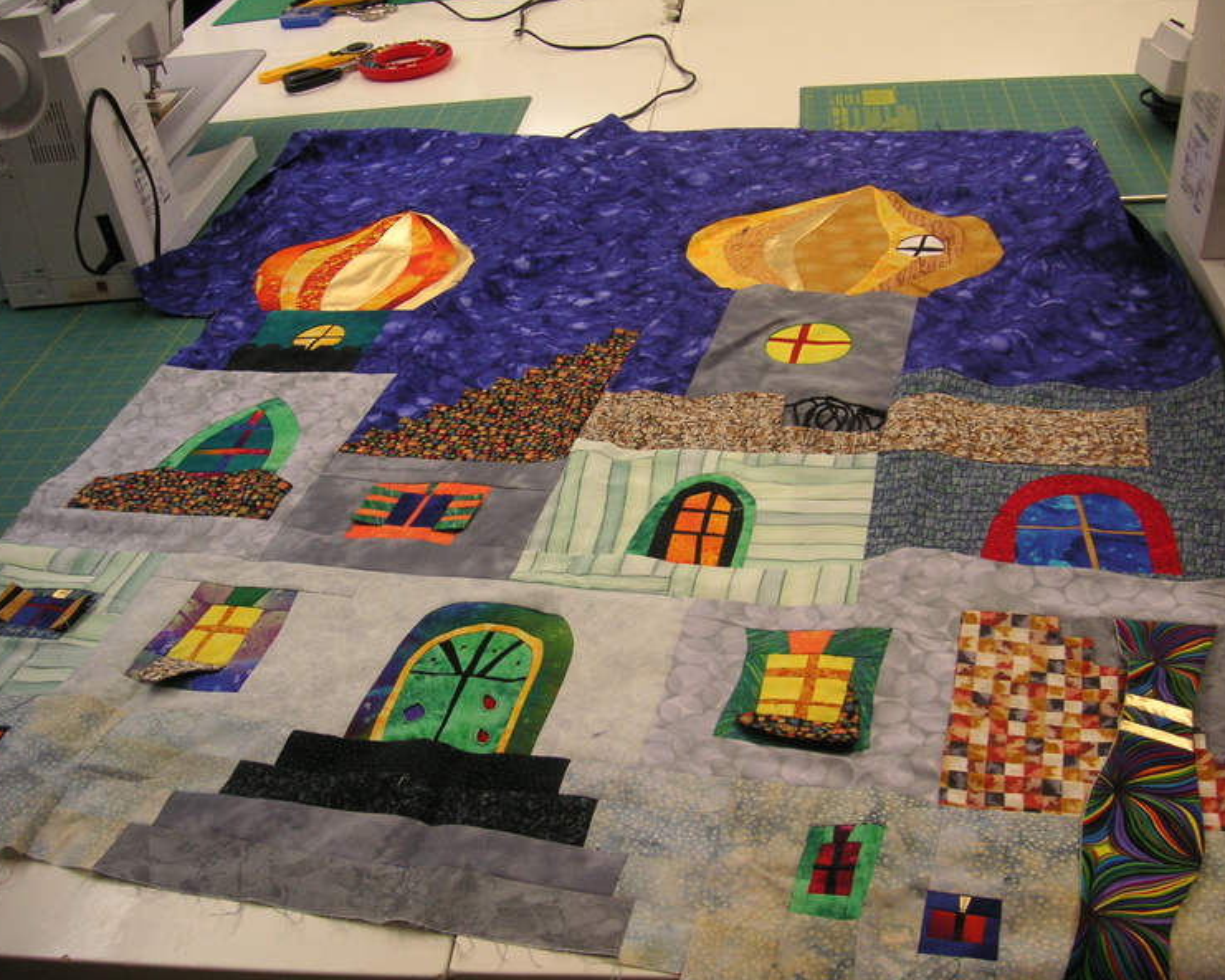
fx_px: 1414
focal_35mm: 39
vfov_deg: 38.2
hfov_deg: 46.8
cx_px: 610
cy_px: 489
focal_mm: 6.1
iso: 80
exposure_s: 1/45
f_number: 2.8
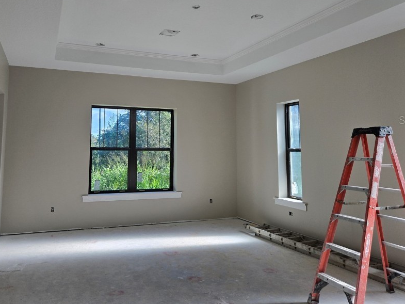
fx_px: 351
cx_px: 184
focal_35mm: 30
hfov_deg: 59.8
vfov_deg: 46.5
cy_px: 120
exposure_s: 1/612
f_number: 1.8
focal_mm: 5.4
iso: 80
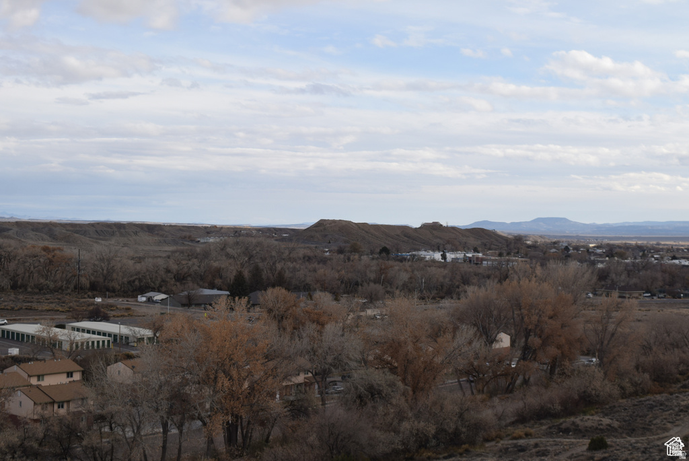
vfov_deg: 25.1
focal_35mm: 54
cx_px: 344
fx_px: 1035
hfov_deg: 36.8
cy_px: 230
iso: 100
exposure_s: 1/200
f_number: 8
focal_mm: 36
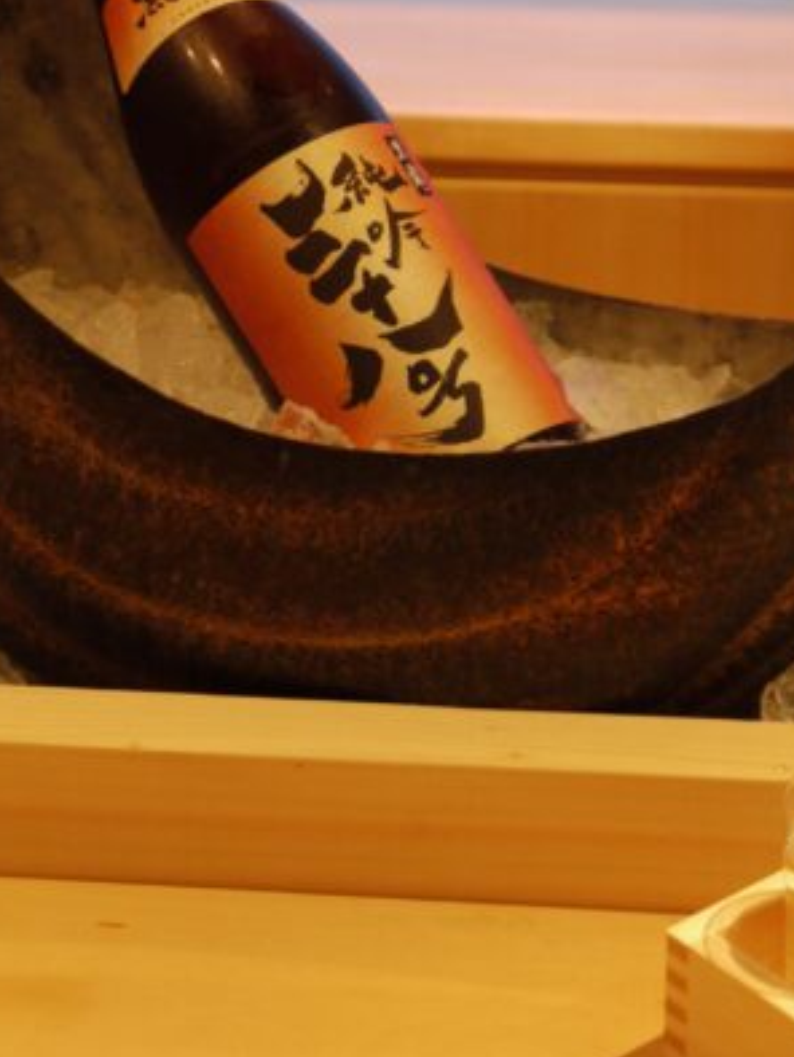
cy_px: 421
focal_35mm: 99
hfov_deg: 14.9
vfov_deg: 19.8
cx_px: 463
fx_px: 3024
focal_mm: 34
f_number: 5.2
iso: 640
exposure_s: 1/6
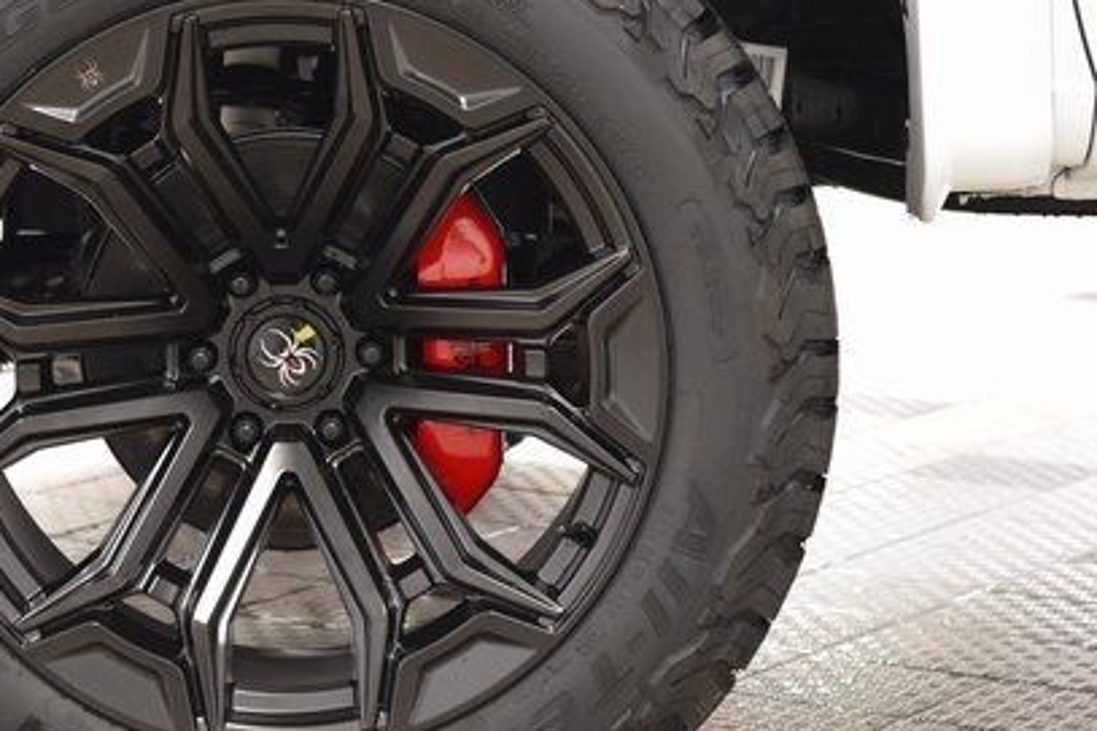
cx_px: 296
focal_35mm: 118
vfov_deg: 11.6
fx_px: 3594
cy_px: 349
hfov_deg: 17.3
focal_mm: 50
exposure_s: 1/60
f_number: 4
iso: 1600
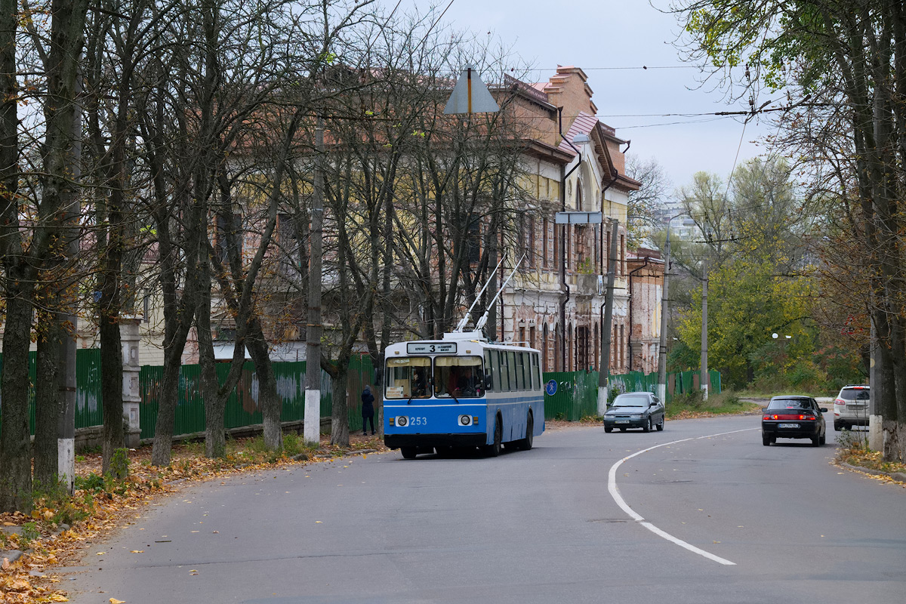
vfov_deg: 16.5
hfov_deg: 24.5
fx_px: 2089
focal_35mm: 83
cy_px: 302
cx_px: 453
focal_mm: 55.6
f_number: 7.1
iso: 1250
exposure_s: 1/500
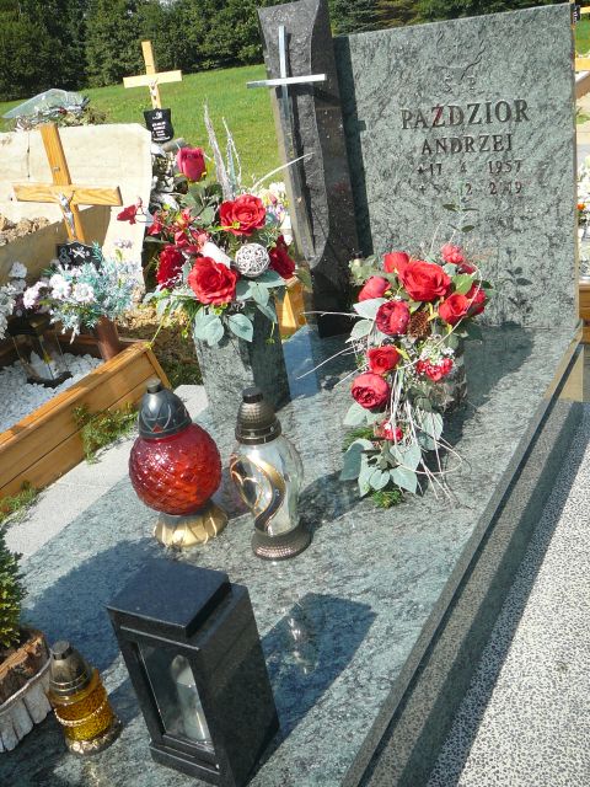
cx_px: 295
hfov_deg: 40.7
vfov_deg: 52.6
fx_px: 795
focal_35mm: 35
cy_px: 394
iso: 80
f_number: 2.8
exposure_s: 1/800
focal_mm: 5.2
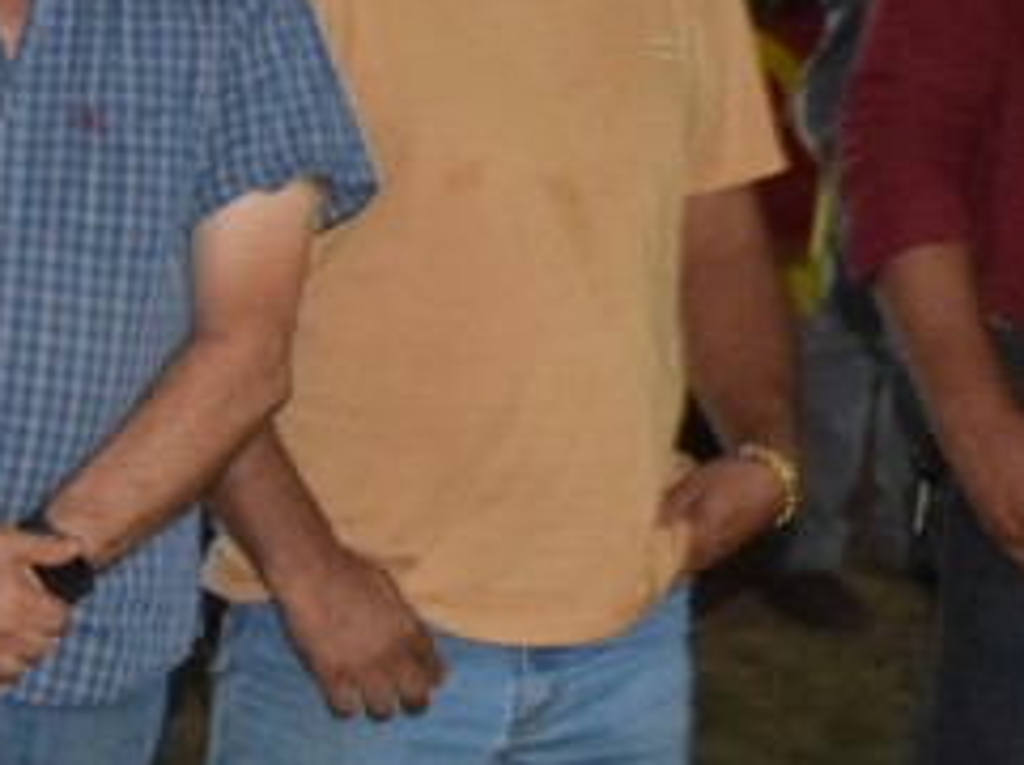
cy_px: 348
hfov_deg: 8.1
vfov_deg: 6.3
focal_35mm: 237
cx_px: -684
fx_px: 7000
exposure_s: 1/60
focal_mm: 44
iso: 3200
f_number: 4.2
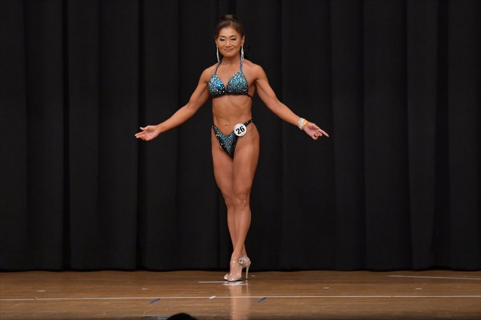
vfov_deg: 5.1
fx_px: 3606
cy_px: 160
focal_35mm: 270
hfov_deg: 7.6
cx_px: 240
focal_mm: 180
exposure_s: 1/400
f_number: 5.6
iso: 6400
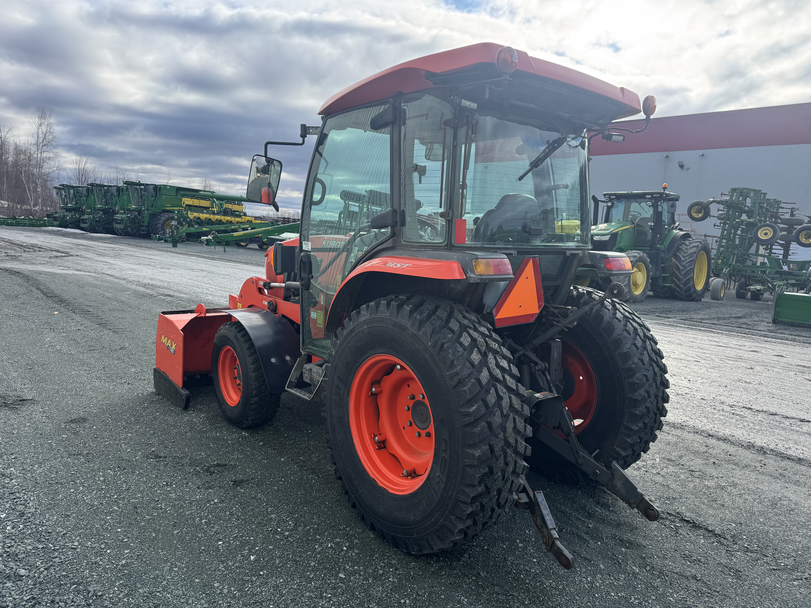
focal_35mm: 24
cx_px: 406
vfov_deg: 56.8
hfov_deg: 71.6
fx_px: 562
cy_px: 304
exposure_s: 1/1869
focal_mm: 6.76
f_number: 1.78
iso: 80
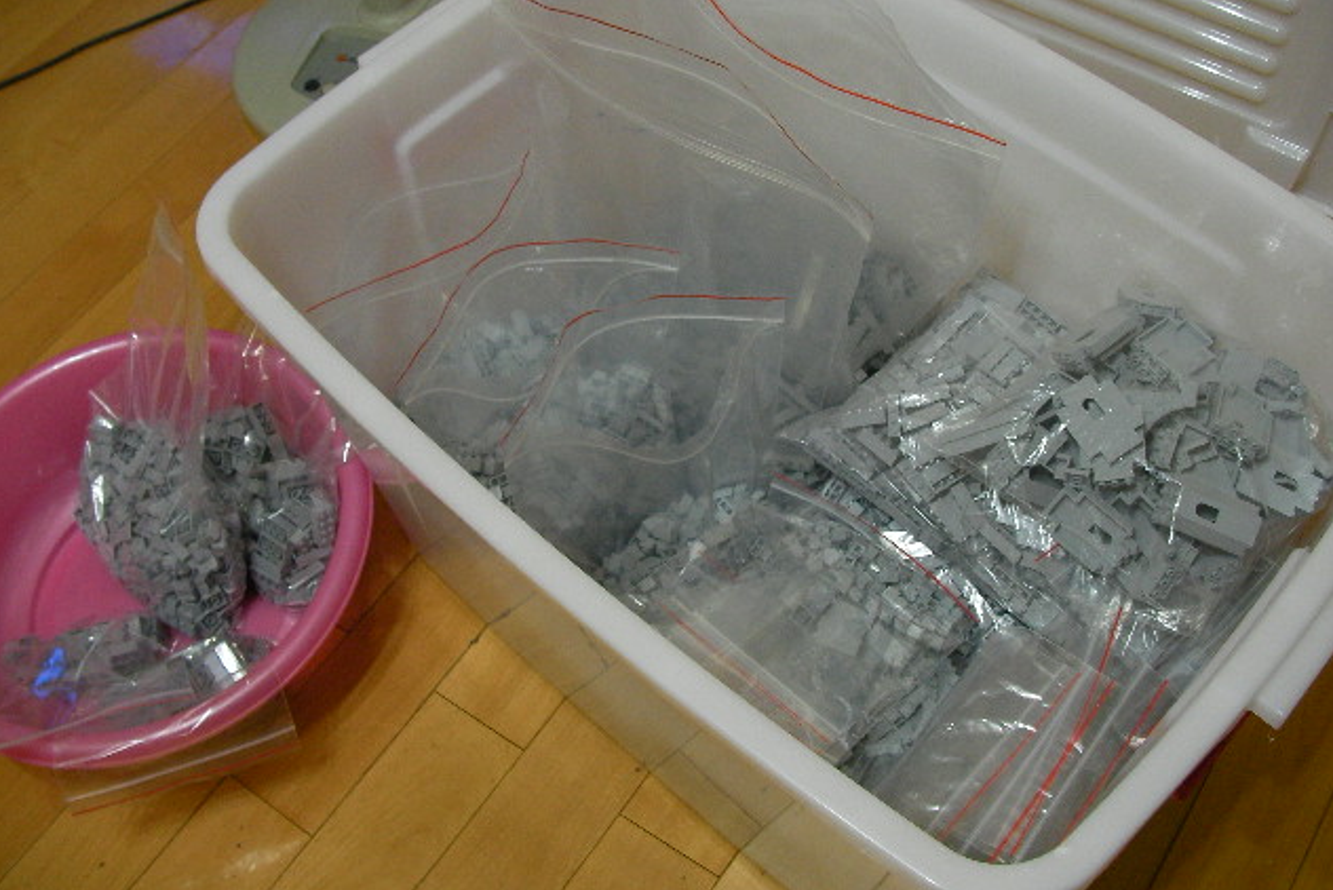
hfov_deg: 48.4
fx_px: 1482
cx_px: 662
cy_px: 420
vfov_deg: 33.4
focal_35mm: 40
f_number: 3.5
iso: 200
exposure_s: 1/9.4
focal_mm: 6.3
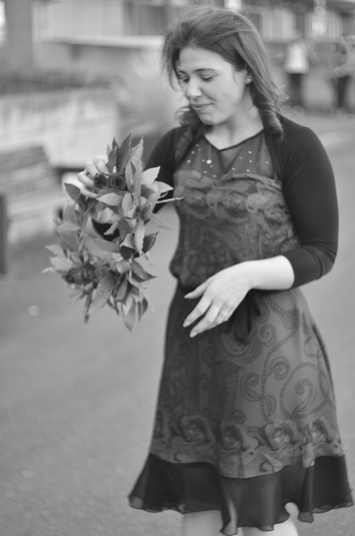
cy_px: 268
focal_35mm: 75
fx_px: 1115
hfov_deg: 18.1
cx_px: 178
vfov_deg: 27.0
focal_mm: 50
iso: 100
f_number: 2
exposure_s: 1/400
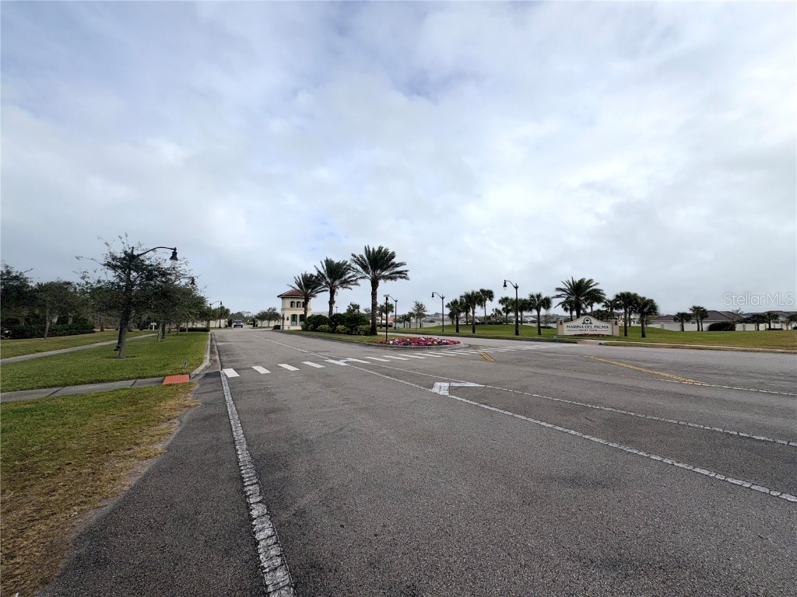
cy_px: 298
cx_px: 398
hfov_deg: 102.1
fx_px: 322
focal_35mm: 14
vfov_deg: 85.7
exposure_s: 1/2584
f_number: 2.2
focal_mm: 2.22
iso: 50
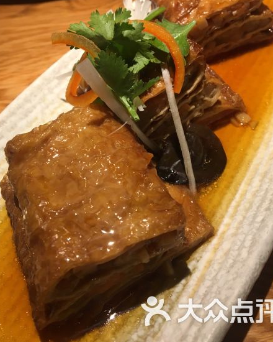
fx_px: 364
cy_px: 126
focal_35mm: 36
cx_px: 134
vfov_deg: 49.7
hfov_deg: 41.2
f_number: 2.2
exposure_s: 1/33
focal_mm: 4.15
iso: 32
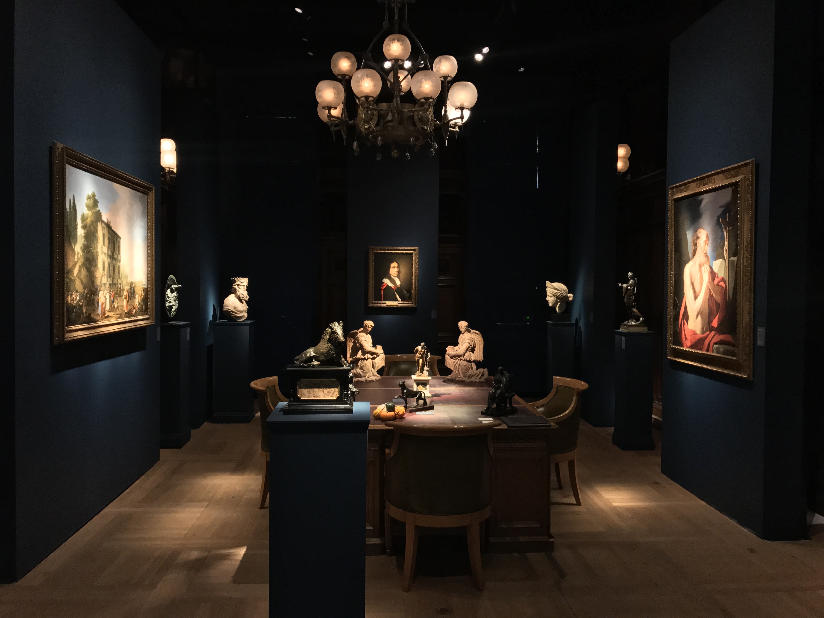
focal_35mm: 28
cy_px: 309
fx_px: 667
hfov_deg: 63.4
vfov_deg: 49.7
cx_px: 412
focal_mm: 3.99
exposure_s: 1/24
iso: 160
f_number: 1.8
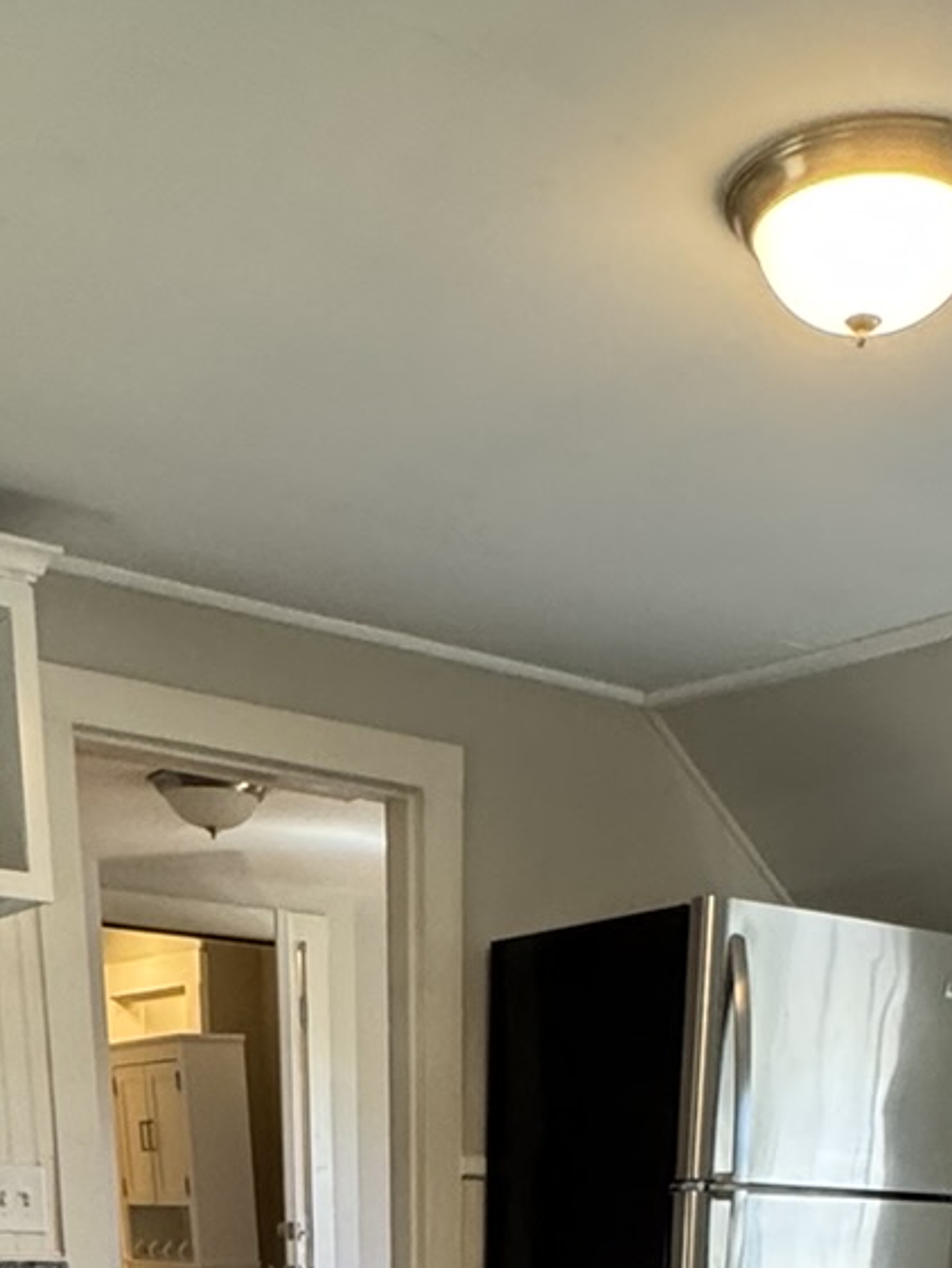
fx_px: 1869
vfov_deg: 25.6
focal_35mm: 51
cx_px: 541
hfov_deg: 28.5
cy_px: 1997
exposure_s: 1/120
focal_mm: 2.22
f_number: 2.2
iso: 320
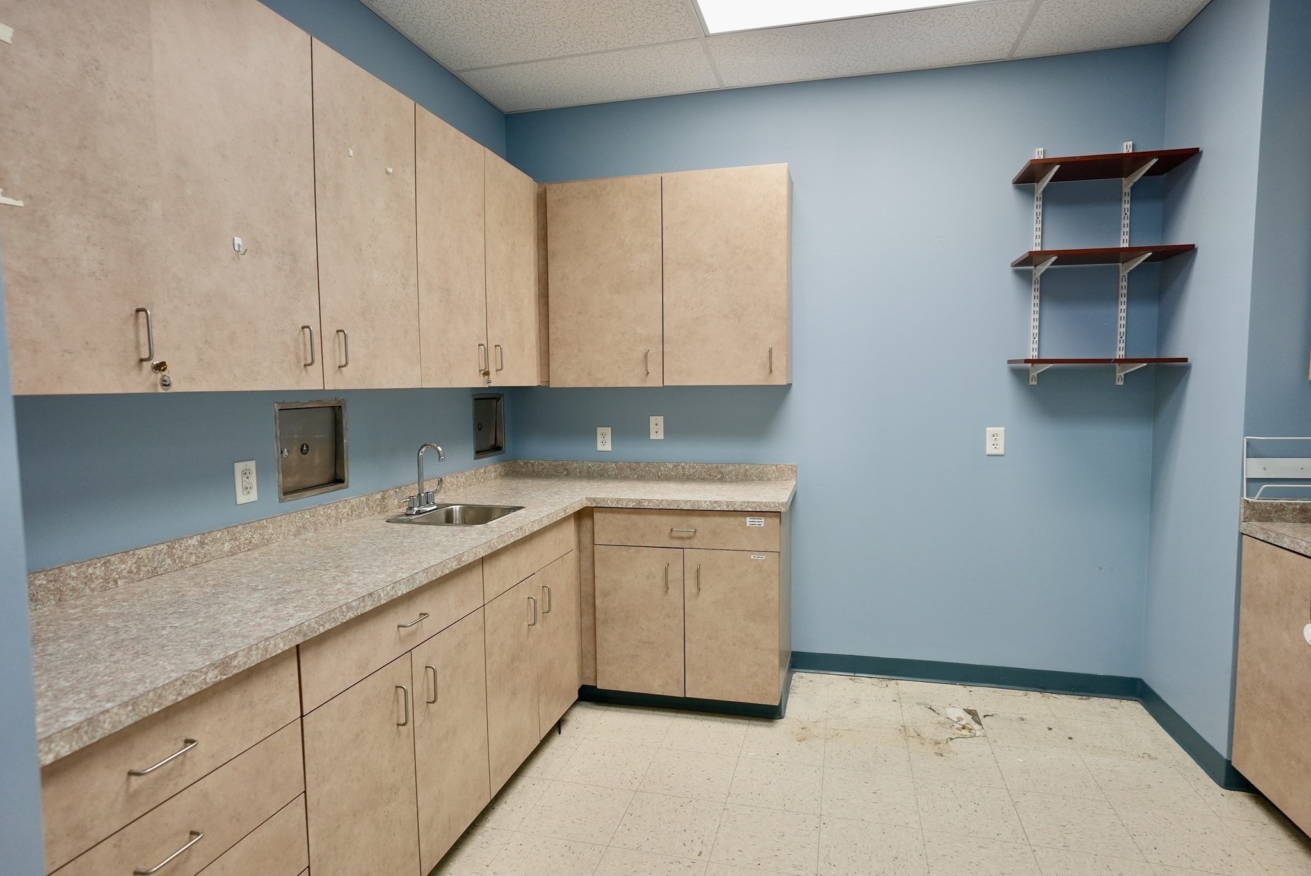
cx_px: 656
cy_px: 438
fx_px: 729
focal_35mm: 20
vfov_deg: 62.0
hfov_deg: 83.9
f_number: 4.5
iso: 800
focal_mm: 20
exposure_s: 1/160
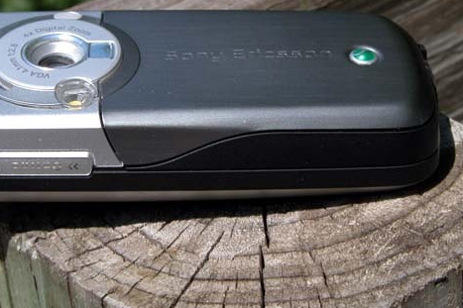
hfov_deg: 19.6
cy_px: 100
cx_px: 186
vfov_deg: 13.1
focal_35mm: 104
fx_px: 1337
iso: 100
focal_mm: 18.8
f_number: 6.7
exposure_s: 1/365
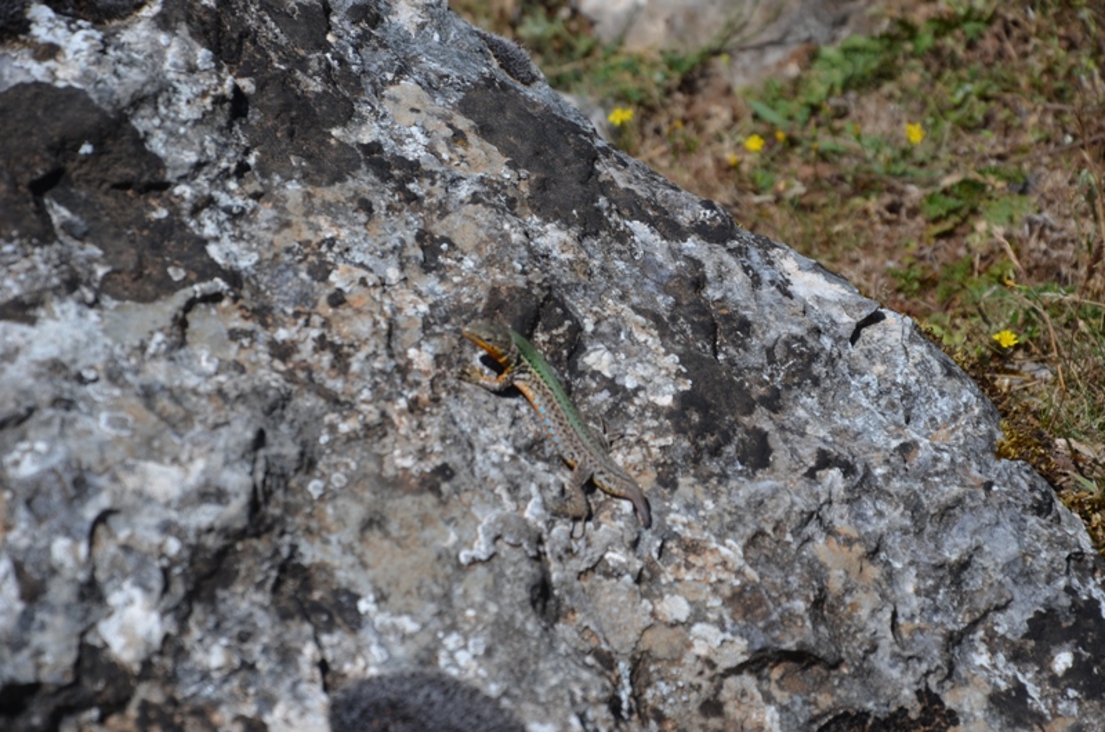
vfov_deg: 8.7
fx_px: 4825
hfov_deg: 13.1
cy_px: 366
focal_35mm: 158
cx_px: 552
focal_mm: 105
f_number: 8
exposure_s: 1/200
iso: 100
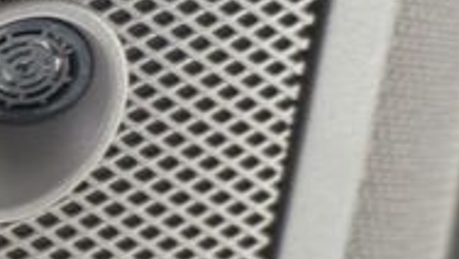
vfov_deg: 6.2
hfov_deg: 9.5
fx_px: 2397
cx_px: -723
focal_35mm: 197
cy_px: 232
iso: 500
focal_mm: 23
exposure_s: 1/60
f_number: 4
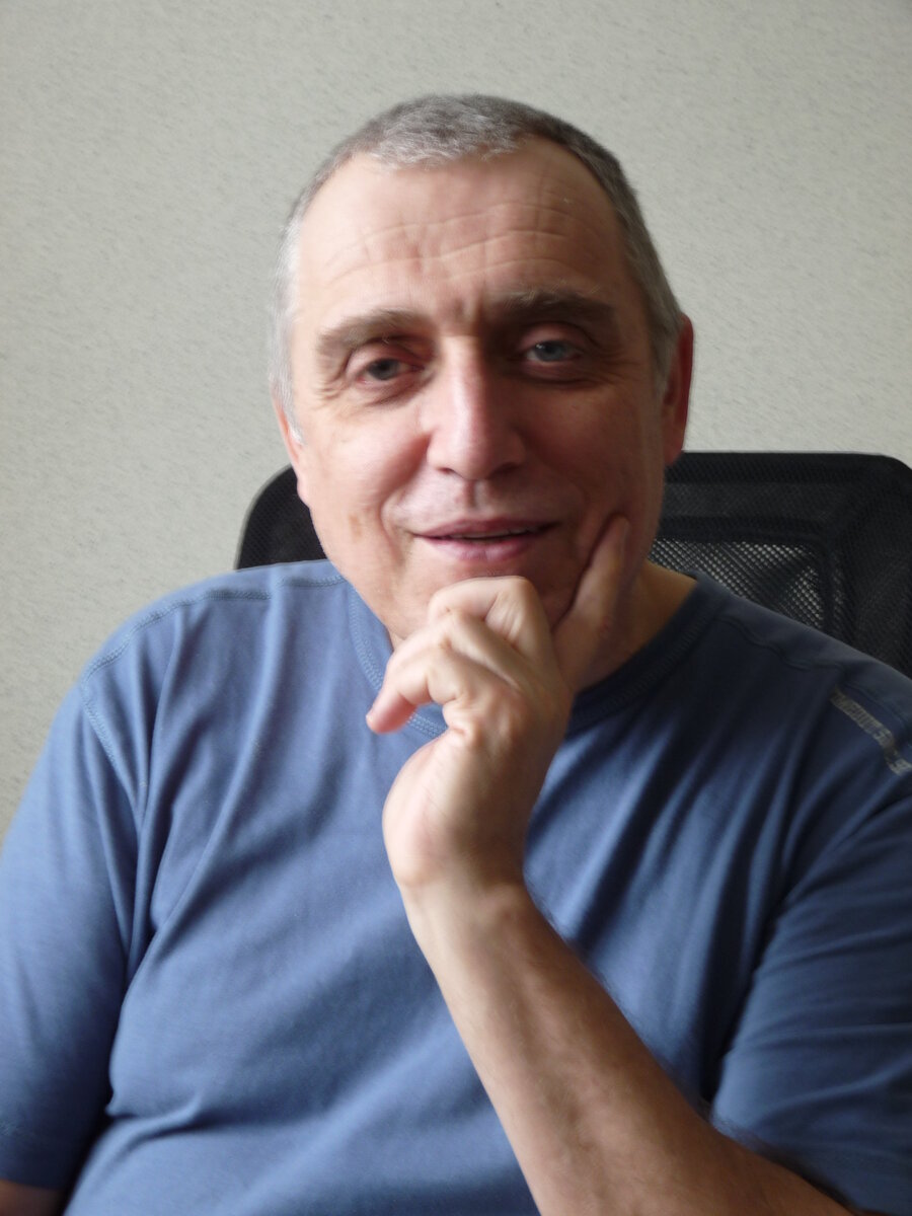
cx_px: 456
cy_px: 608
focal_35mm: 67
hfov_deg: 21.9
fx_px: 2354
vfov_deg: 29.0
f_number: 3.4
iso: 100
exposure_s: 1/3.2
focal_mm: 11.9
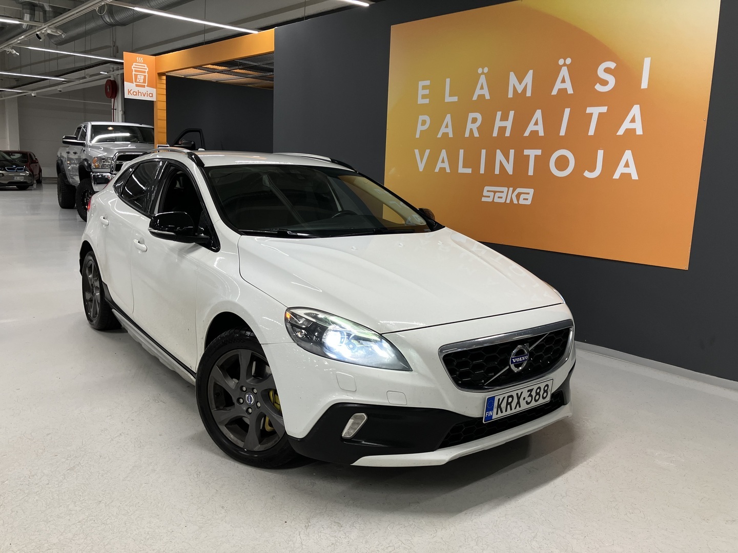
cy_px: 276
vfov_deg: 49.7
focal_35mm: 28
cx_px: 369
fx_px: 597
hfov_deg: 63.4
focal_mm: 3.99
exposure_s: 1/100
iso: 80
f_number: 1.8
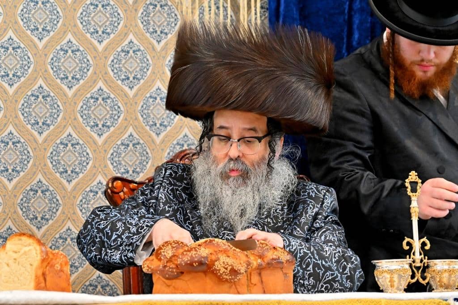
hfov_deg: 14.3
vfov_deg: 9.5
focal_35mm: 144
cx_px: 229
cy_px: 152
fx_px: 1831
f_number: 4
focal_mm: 96
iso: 640
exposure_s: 1/160
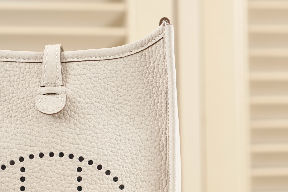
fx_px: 592
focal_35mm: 74
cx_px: 158
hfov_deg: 27.3
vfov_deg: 18.4
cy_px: 95
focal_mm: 60
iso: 250
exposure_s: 1/60
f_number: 5
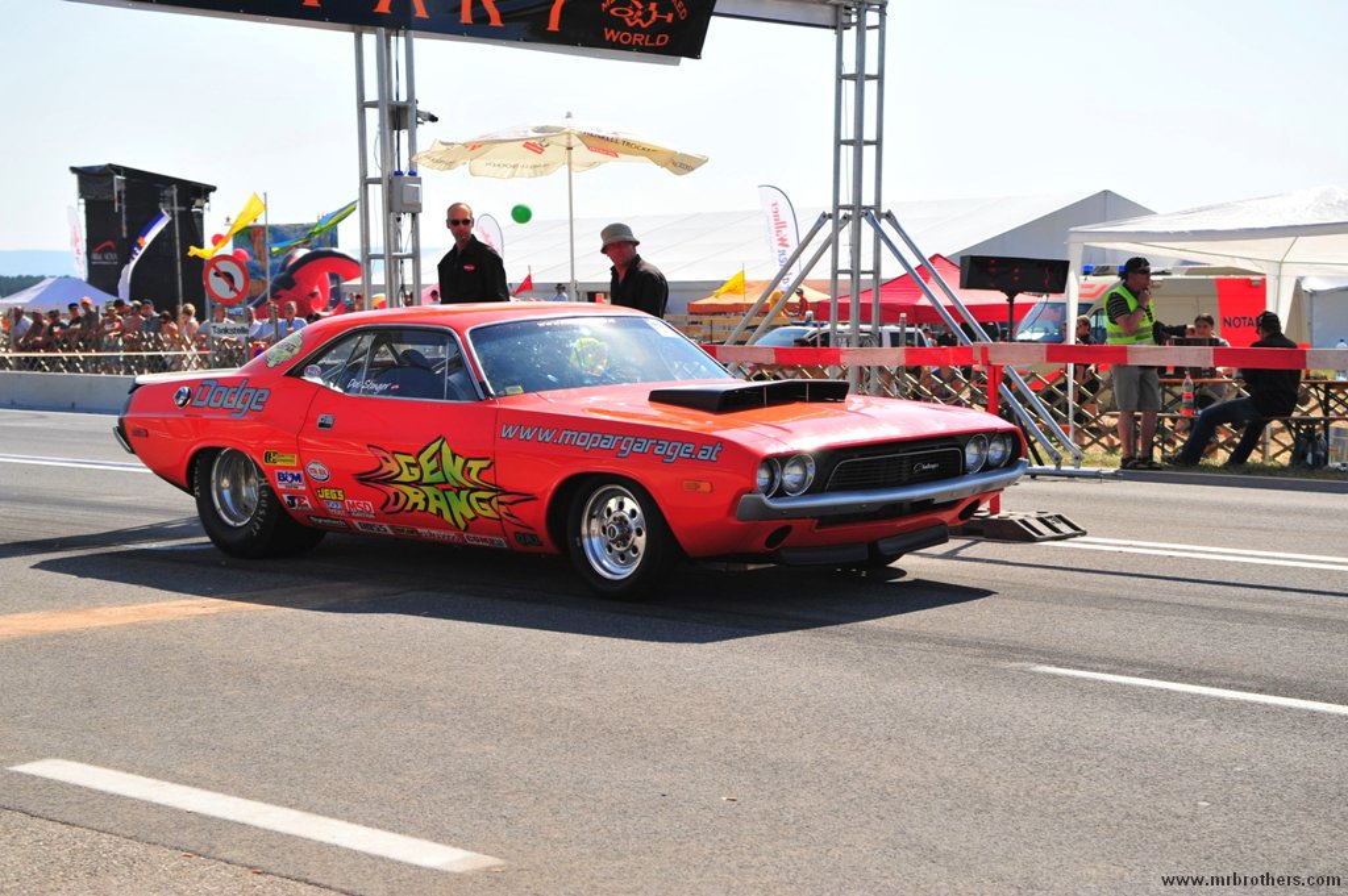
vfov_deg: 19.4
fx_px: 2619
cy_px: 448
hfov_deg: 28.9
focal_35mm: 70
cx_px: 674
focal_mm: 70
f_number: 5.6
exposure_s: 1/800
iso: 200
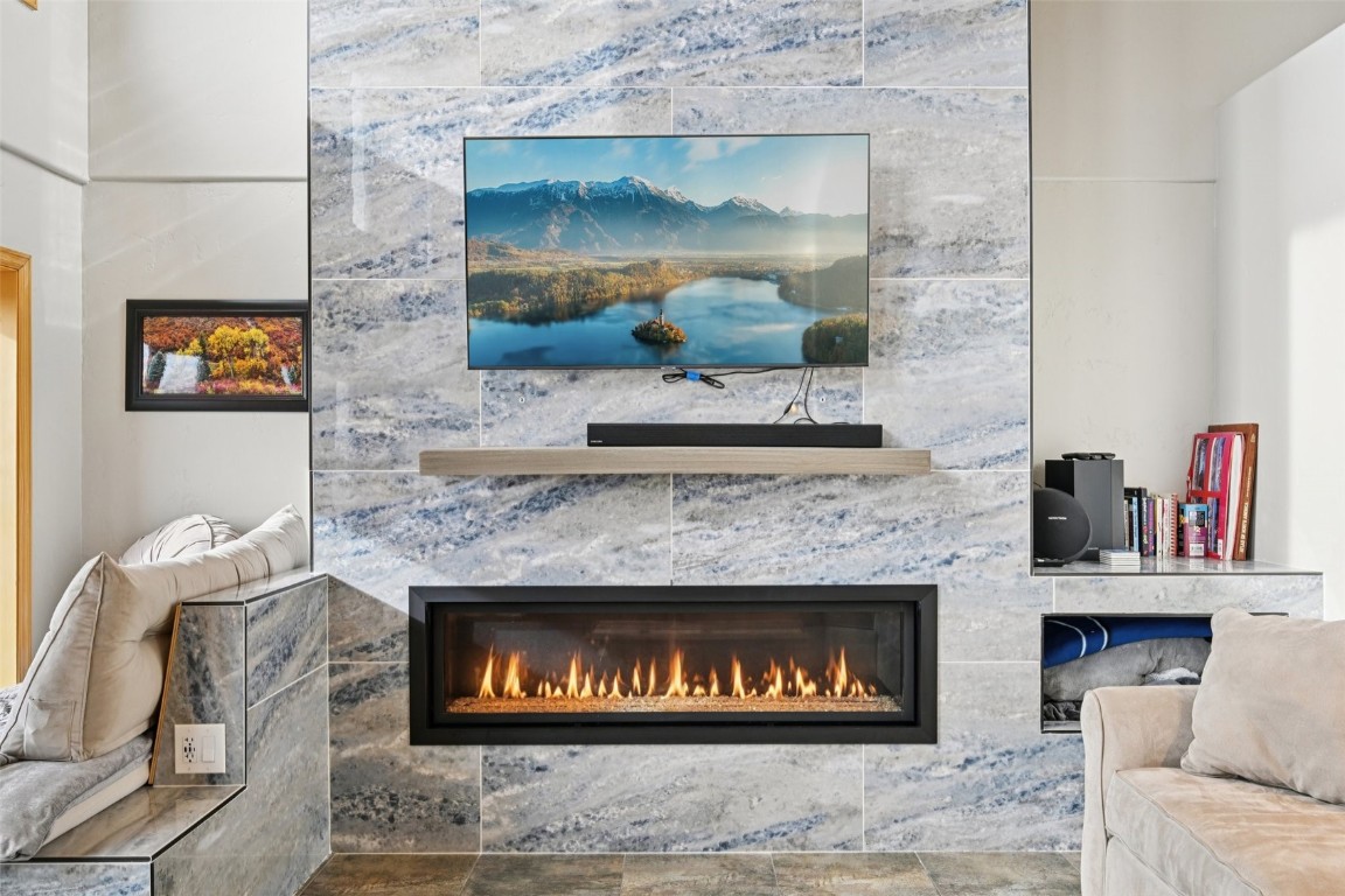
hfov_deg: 61.9
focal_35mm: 30
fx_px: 1121
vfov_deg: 43.6
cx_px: 672
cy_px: 448
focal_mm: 30
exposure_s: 1/15
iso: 400
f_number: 13
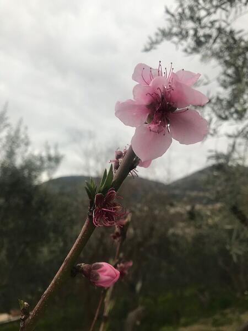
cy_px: 166
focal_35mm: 28
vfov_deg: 63.4
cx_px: 124
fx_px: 267
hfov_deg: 49.7
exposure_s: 1/441
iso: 20
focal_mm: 3.99
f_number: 1.8
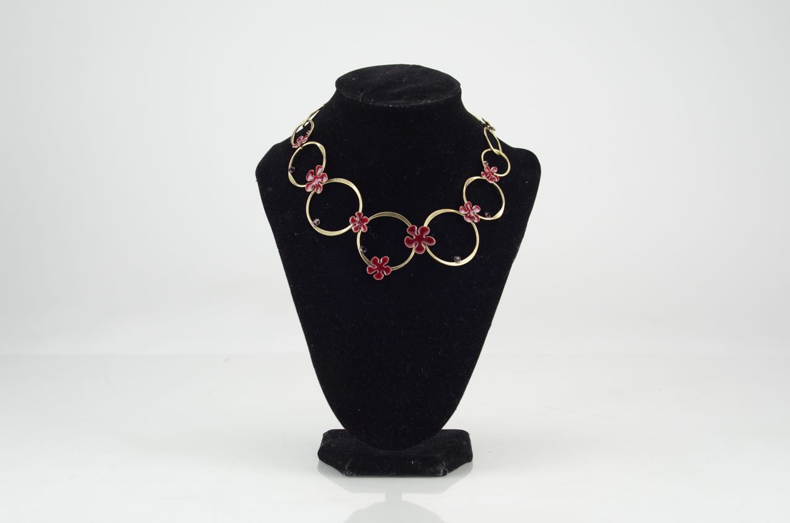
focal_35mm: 75
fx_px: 1643
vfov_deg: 18.1
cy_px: 262
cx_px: 395
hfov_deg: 27.0
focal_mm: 50
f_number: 5
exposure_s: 1/125
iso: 640
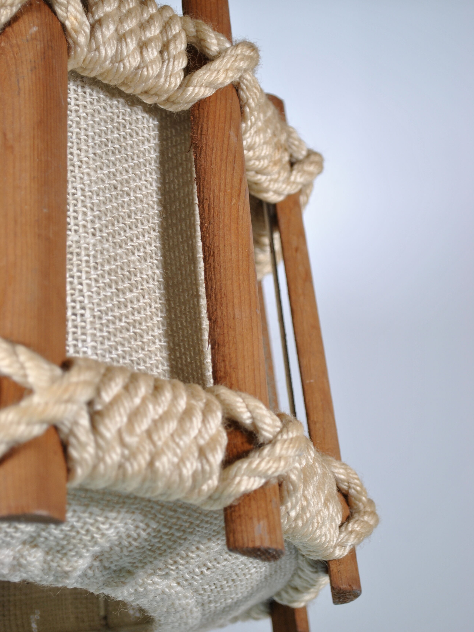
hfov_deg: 20.0
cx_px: 235
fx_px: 1343
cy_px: 290
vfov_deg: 26.5
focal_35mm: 74
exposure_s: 1/40
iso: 200
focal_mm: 45
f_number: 5.3
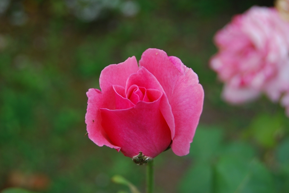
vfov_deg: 19.0
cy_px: 96
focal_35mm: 72
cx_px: 144
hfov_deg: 28.0
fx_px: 579
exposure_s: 1/60
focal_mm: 48
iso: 160
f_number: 8
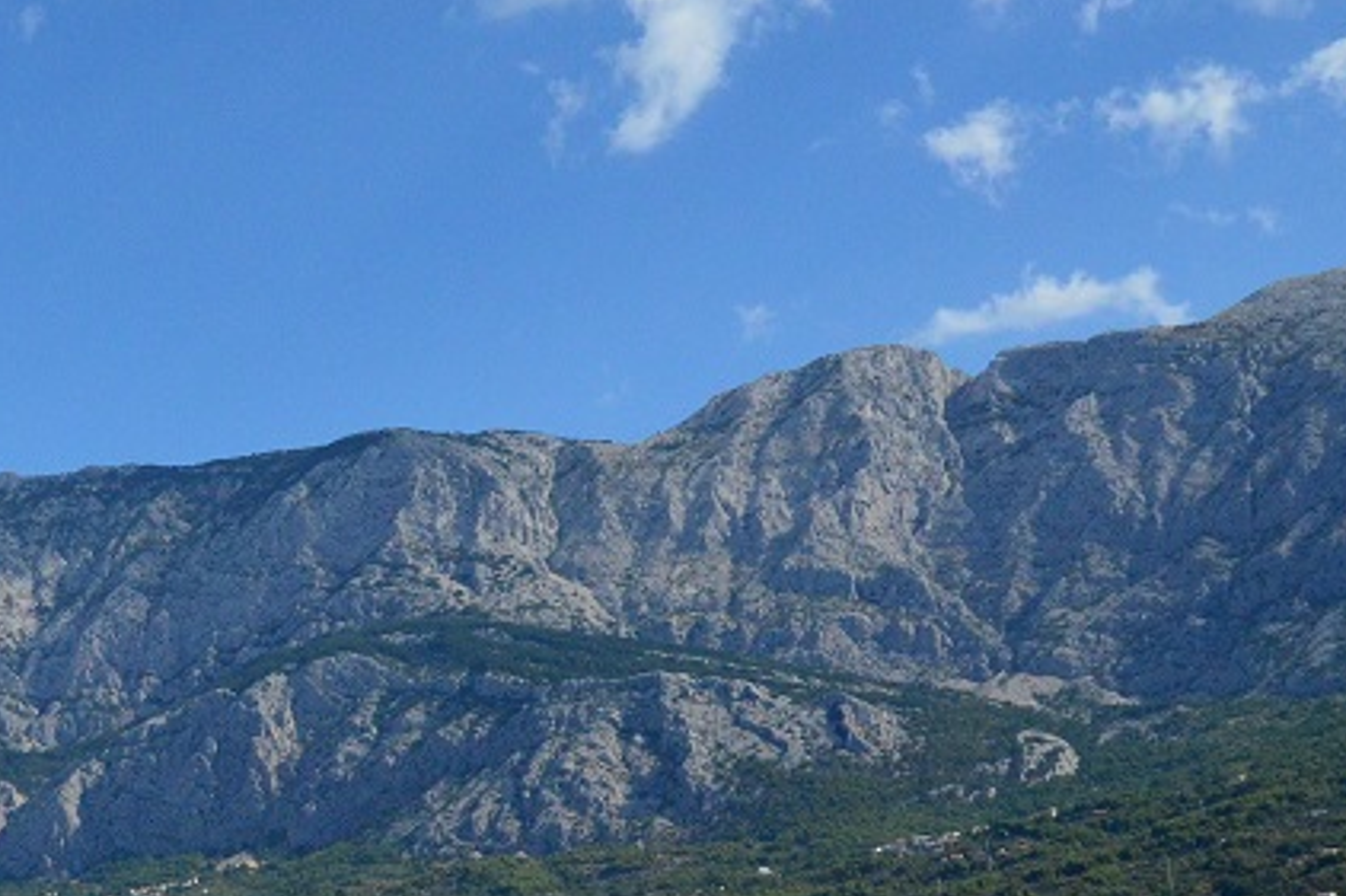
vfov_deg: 17.4
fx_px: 2915
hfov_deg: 24.5
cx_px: -73
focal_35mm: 78
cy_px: 590
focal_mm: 22
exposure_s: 1/8000
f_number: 5.6
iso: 1600
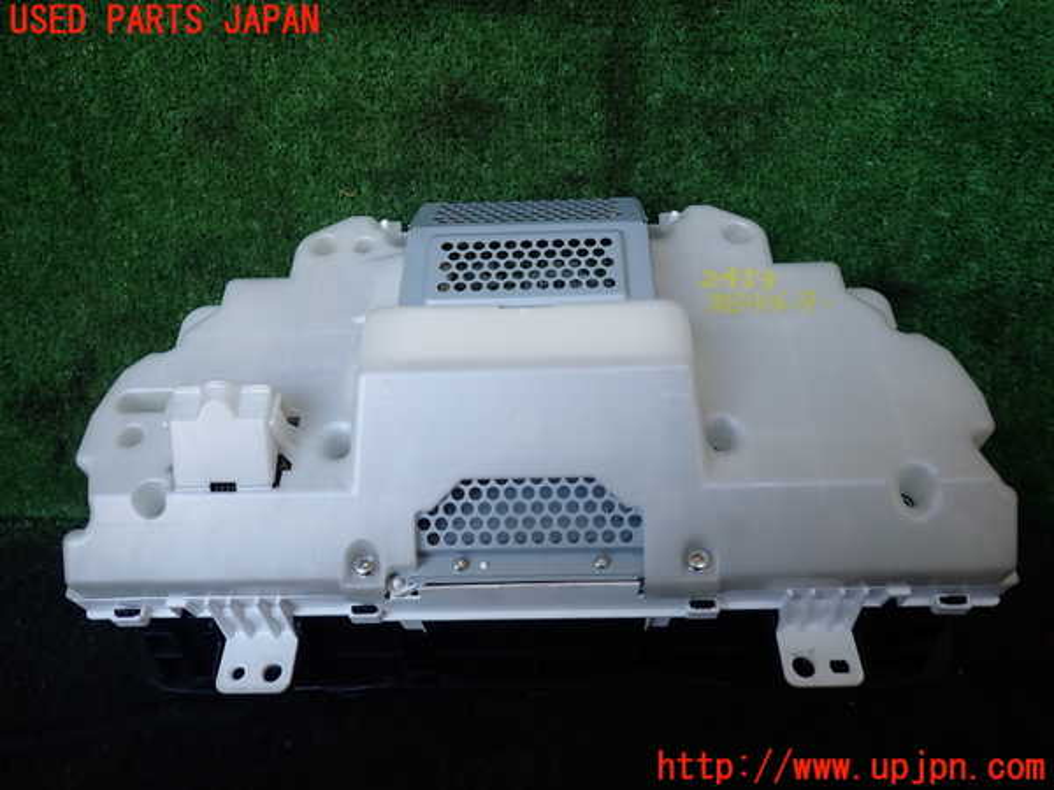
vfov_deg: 54.9
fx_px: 761
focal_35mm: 25
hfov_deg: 69.4
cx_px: 527
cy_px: 395
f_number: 2
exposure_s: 1/100
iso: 100
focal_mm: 4.5
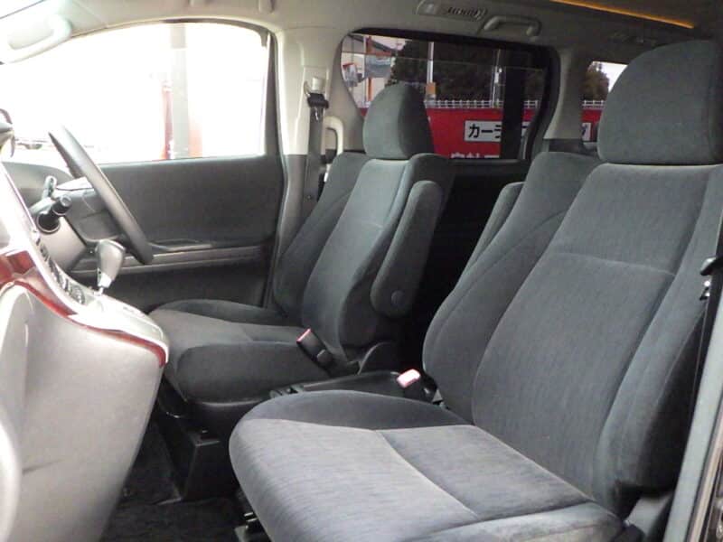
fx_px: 585
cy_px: 271
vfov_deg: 49.7
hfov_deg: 63.4
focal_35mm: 28
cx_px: 362
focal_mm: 5
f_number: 3.5
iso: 800
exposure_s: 1/45
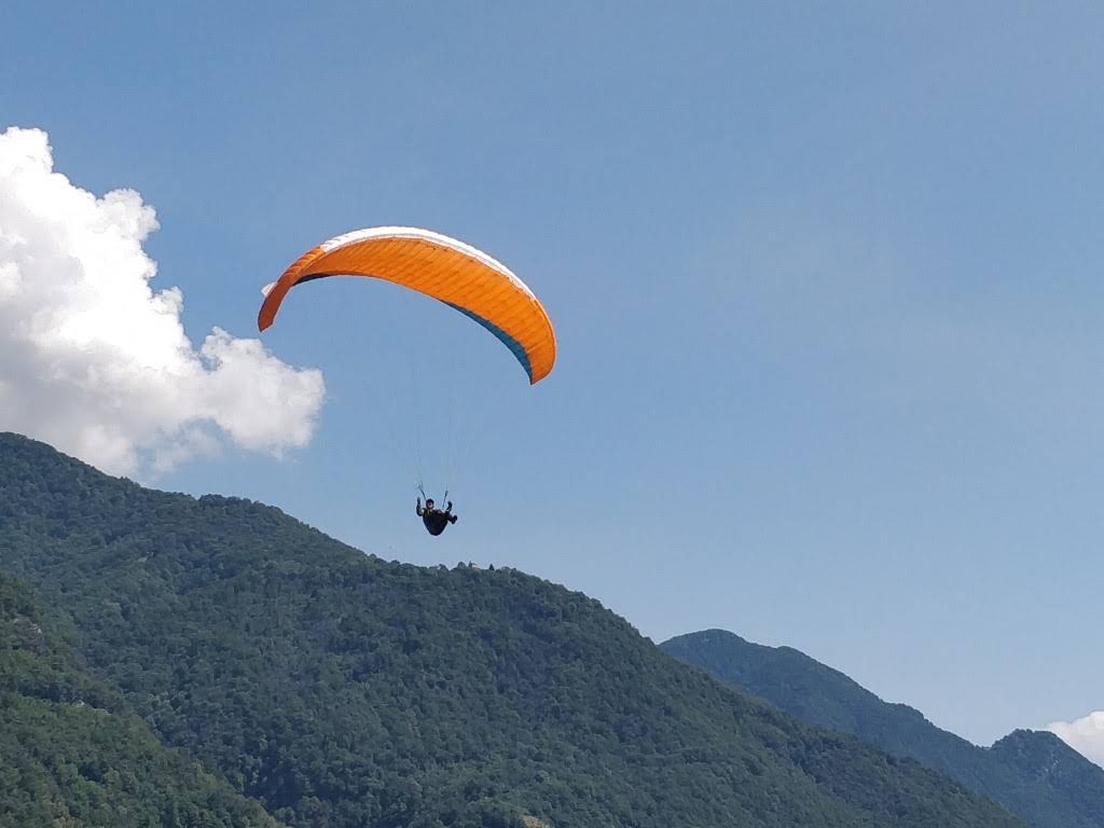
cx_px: 552
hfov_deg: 71.6
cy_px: 414
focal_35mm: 24
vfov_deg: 56.8
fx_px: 765
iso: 125
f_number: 1.7
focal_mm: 4.1
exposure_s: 1/2124
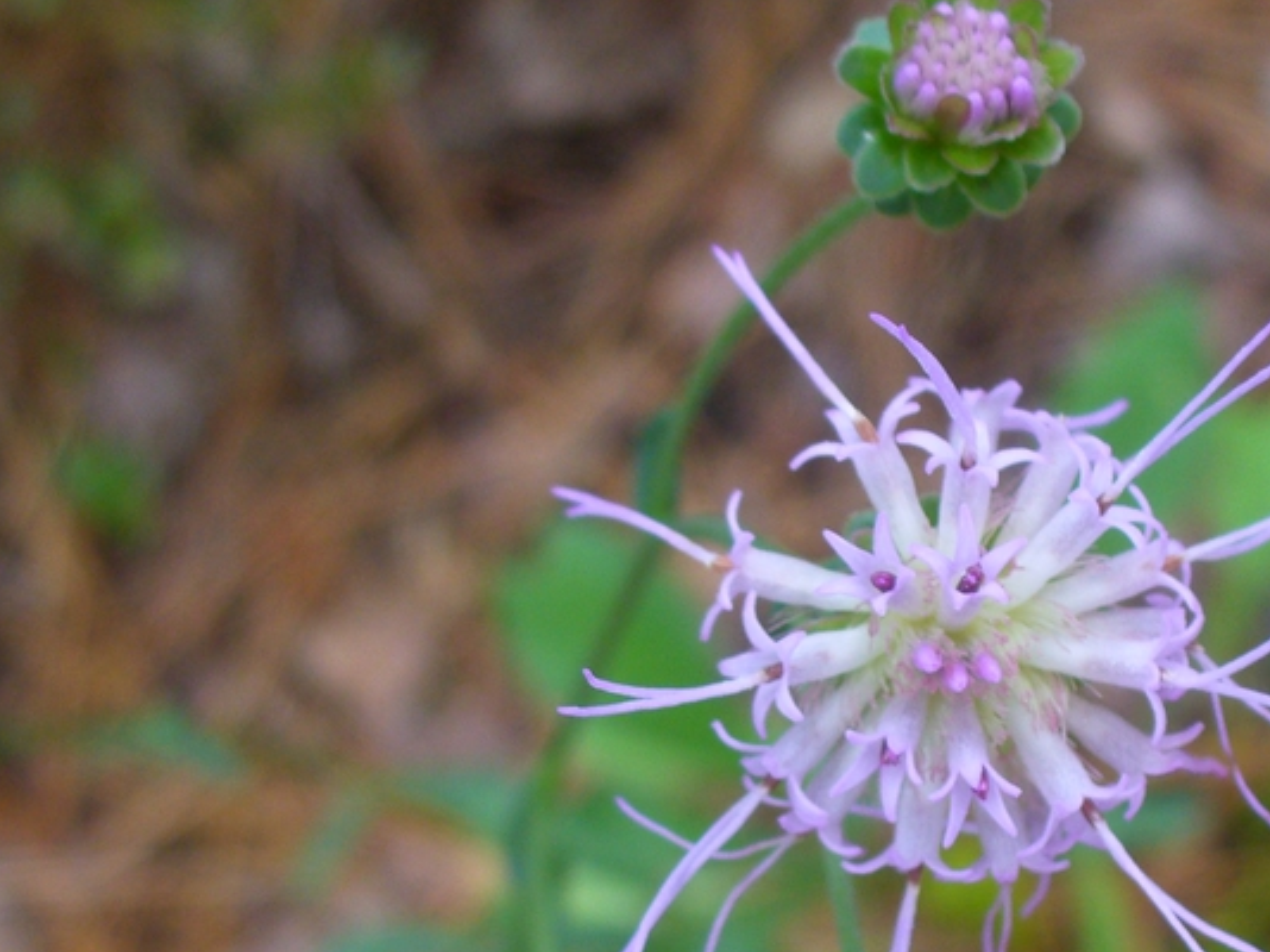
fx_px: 2604
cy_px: 788
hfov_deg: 27.0
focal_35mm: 71
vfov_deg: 20.4
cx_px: 985
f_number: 2.8
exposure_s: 1/100
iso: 80
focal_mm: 6.1
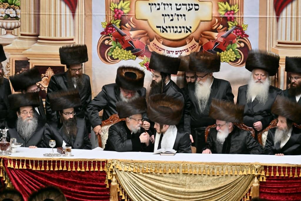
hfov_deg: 10.3
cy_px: 100
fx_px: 1672
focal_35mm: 200
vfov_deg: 6.9
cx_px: 150
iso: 400
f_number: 2.8
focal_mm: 200
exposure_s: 1/160
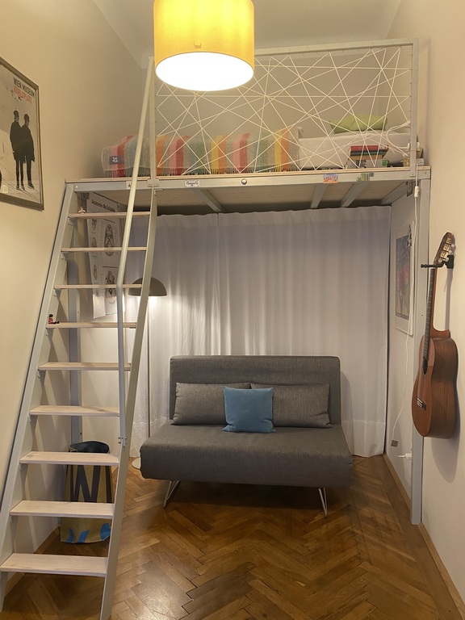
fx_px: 466
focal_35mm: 26
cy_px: 310
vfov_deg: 67.3
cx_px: 232
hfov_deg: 53.1
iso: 160
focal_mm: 4.25
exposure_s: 1/50
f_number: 1.8
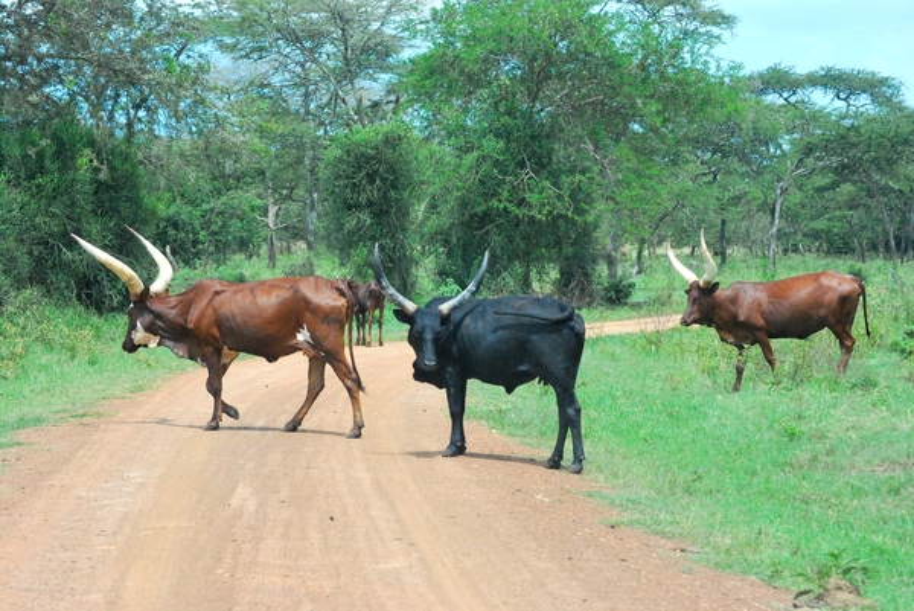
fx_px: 3277
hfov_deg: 15.9
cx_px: 457
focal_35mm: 129
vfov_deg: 10.6
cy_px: 306
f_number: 9
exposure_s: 1/1250
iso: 1600
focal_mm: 86
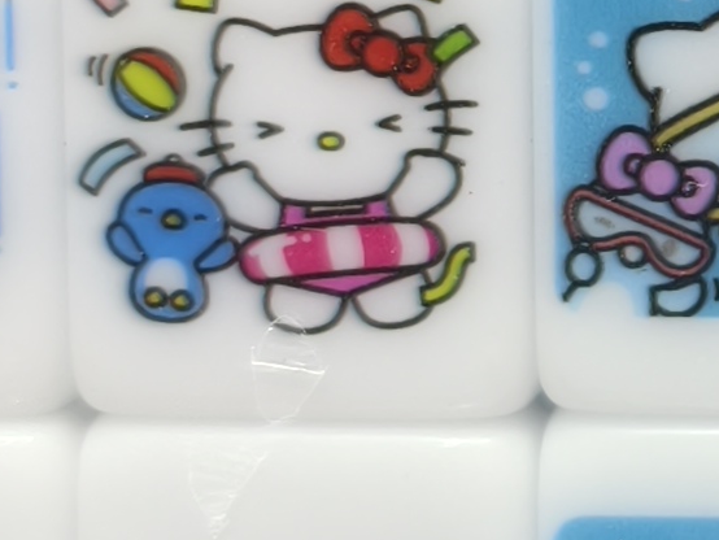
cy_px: 32
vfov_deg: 8.7
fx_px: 3533
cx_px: 1269
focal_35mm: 170
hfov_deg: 10.9
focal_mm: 6.54
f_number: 1.57
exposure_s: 1/100
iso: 72
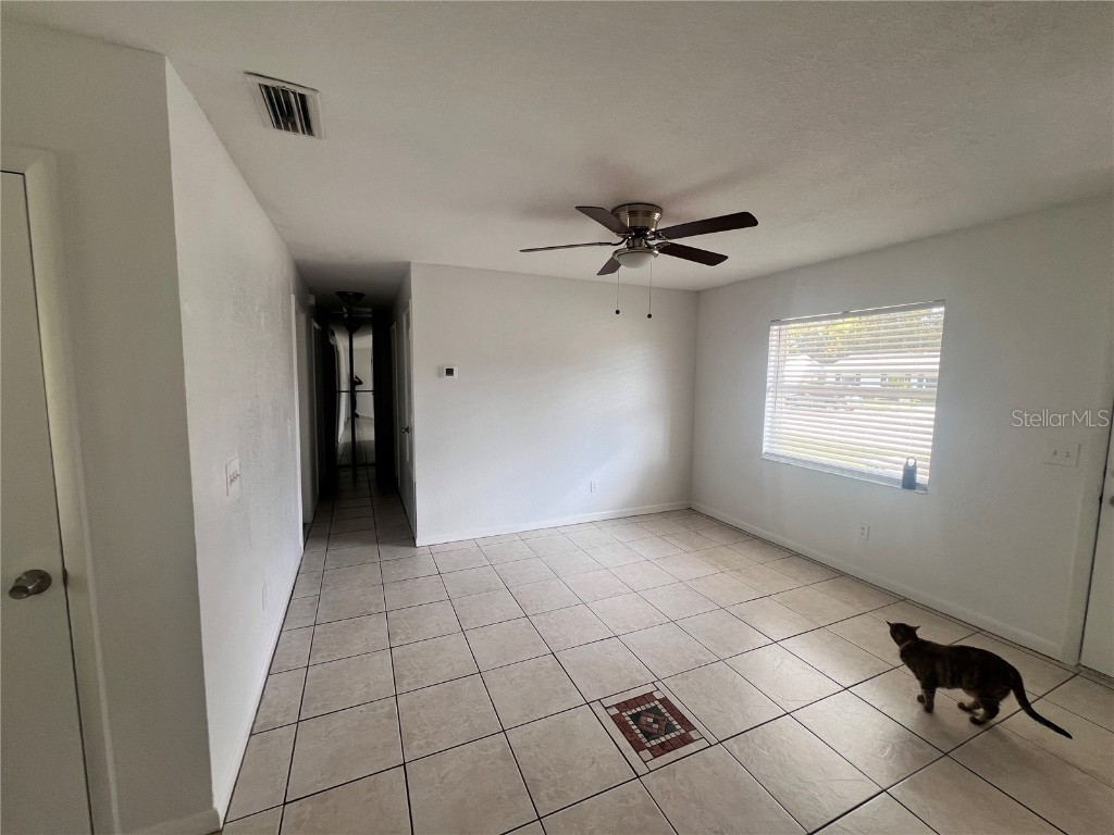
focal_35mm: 13
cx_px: 557
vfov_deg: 89.9
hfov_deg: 106.2
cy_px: 418
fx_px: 418
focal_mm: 1.57
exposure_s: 1/99
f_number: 1.8
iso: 64
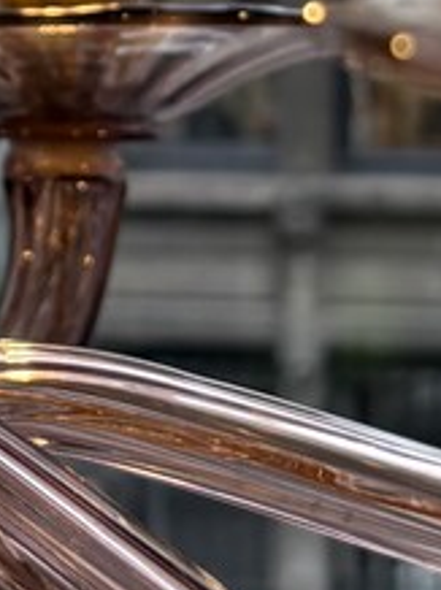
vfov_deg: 10.3
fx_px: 3251
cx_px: 227
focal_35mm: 191
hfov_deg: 7.8
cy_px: 16
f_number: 1.6
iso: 50
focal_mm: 5.96
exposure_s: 1/289
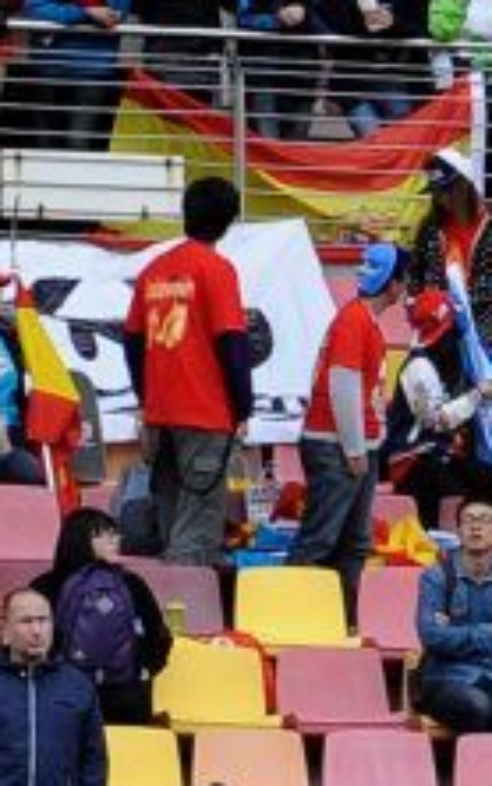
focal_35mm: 330
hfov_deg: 3.8
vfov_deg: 6.4
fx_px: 7071
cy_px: 496
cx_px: 1575
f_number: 7.1
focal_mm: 48
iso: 1000
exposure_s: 1/400
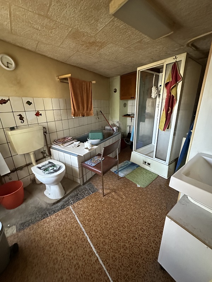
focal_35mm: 14
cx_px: 106
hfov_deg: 85.7
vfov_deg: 102.1
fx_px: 114
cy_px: 141
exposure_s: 1/50
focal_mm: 2.22
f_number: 2.2
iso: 1250
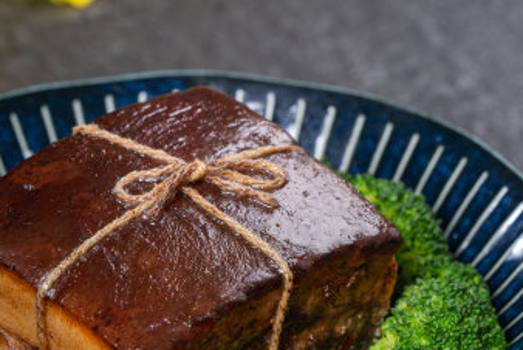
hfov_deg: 5.7
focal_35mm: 358
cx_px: 376
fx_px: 5205
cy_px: 232
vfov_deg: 3.8
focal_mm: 198
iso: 100
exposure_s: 1/60
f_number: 9
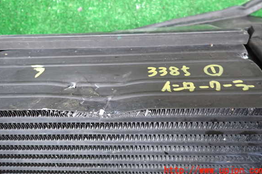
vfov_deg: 47.8
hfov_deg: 67.4
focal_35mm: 27
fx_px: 196
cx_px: 131
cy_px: 75
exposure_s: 1/30
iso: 400
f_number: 2
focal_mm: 4.5
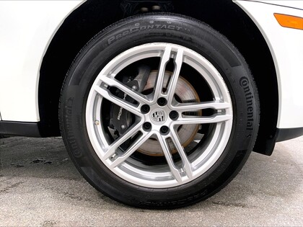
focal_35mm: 29
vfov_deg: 48.2
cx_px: 152
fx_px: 254
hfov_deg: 61.7
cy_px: 114
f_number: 1.8
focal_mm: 3
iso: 40
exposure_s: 1/122
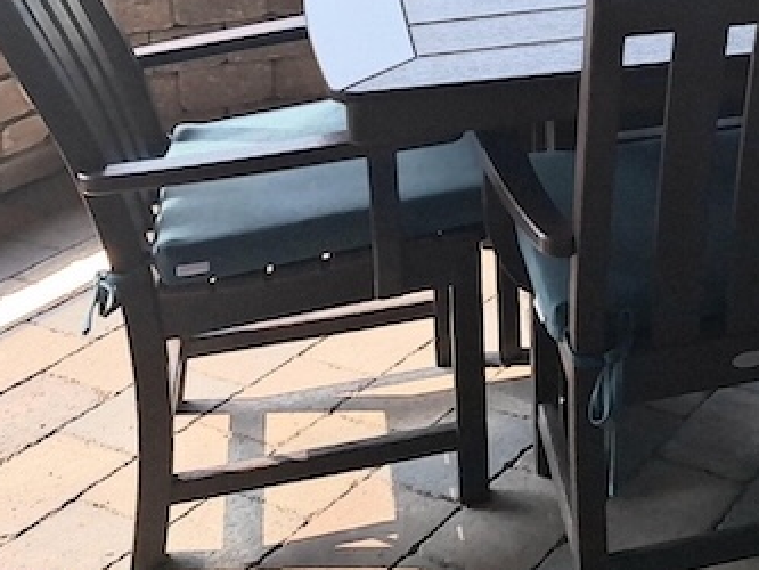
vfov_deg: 19.6
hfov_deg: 25.7
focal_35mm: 69
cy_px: -182
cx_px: 873
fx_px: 1513
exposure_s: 1/217
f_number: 1.8
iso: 40
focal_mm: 5.54
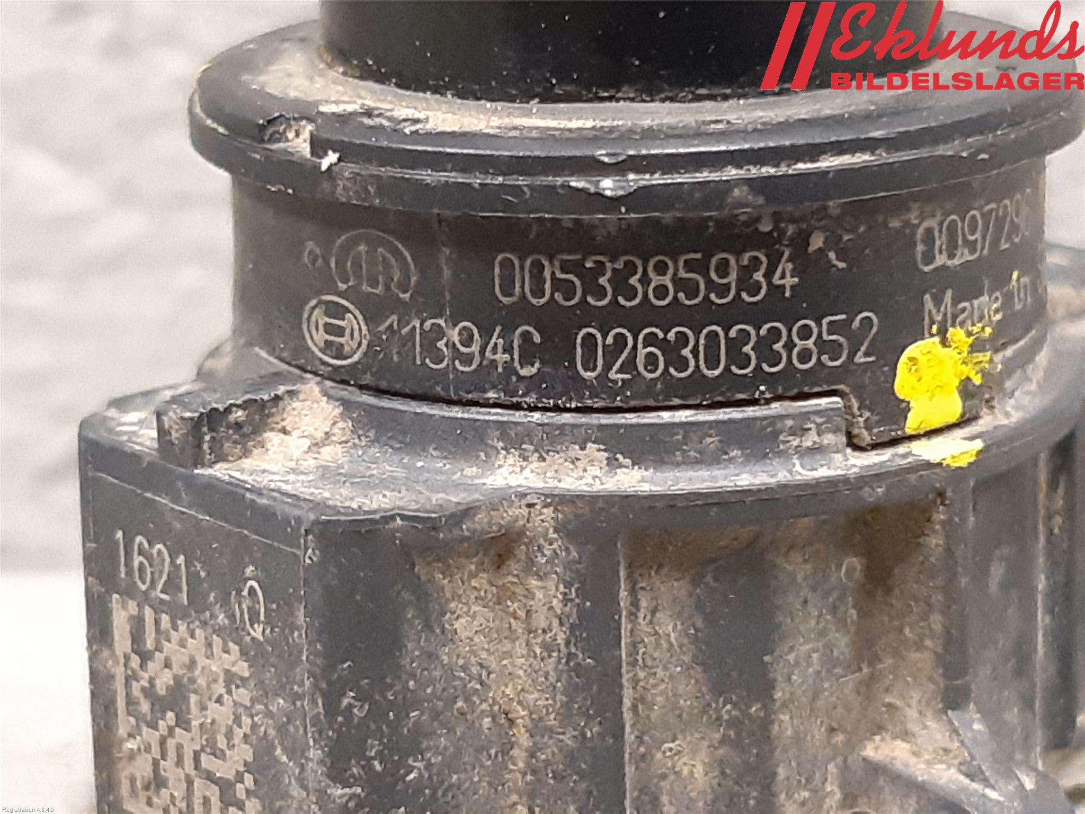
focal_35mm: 26
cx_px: 542
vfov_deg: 53.1
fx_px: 815
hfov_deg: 67.3
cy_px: 407
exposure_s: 1/25
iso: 250
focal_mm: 3.93
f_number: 1.7
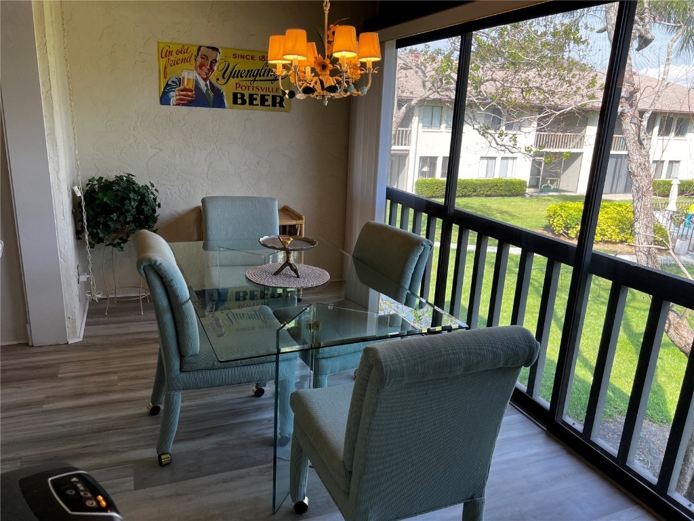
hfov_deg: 67.3
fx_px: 521
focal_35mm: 26
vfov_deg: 53.1
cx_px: 347
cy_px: 260
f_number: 1.5
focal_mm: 5.7
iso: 50
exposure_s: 1/170
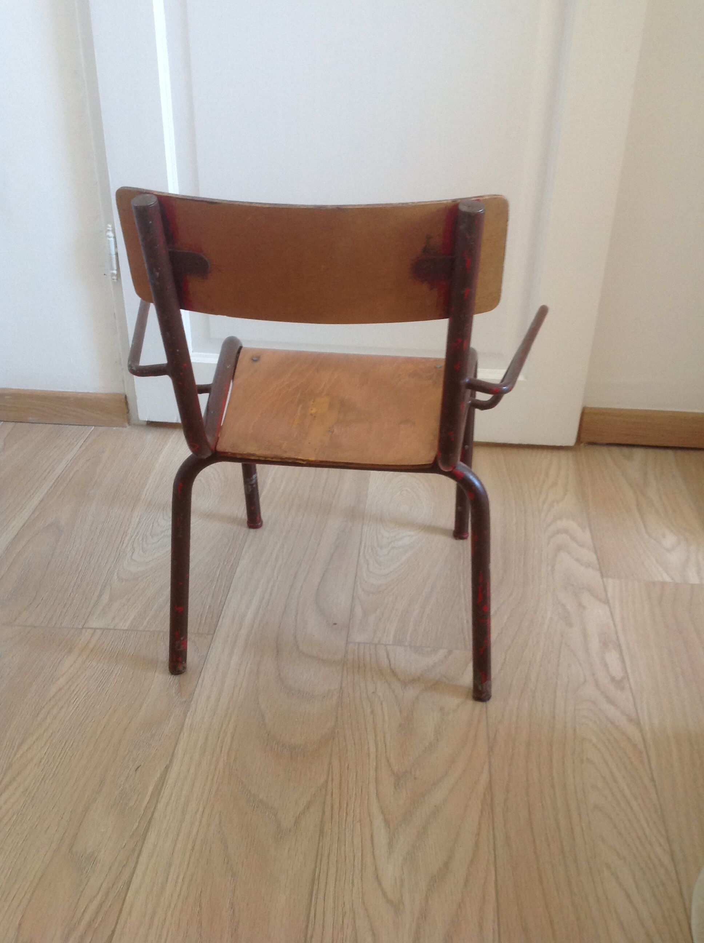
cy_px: 472
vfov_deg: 52.7
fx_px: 952
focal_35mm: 35
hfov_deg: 40.6
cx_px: 352
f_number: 2.4
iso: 100
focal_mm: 4.28
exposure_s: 1/15
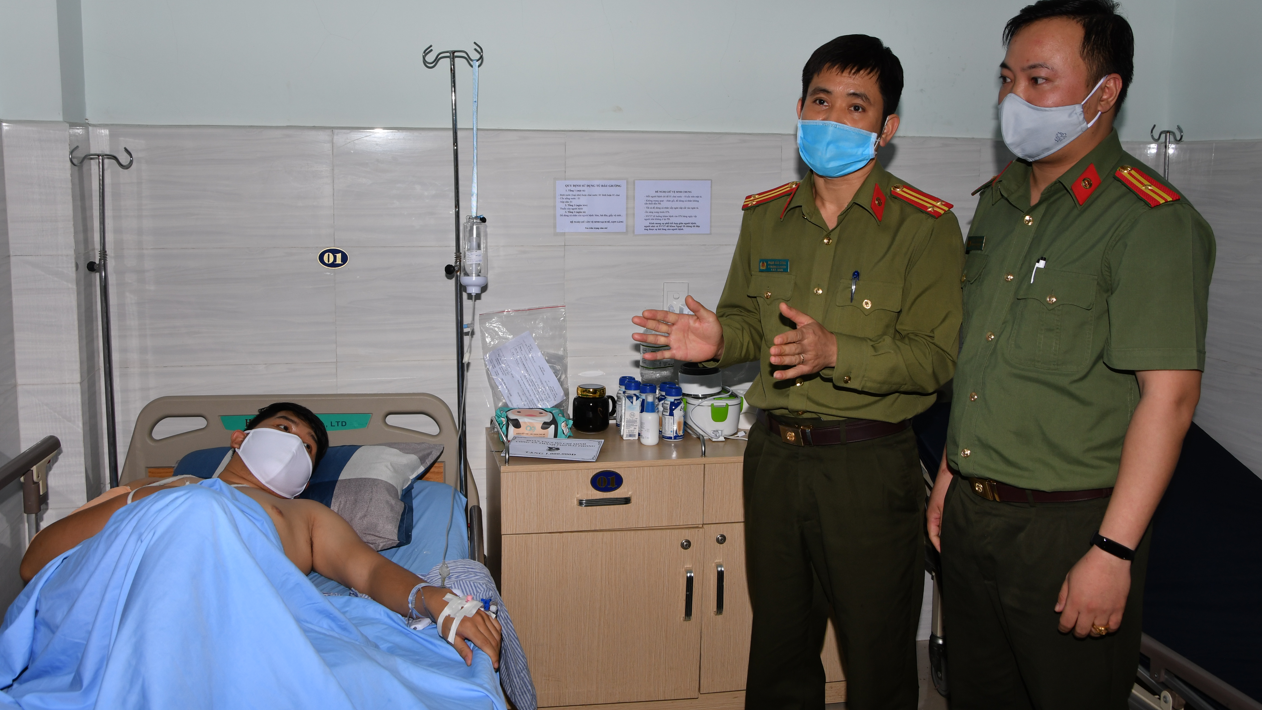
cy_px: 299
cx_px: 629
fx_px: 1171
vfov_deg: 33.7
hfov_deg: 56.6
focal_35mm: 35
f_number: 9
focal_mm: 22
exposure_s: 1/200
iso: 200
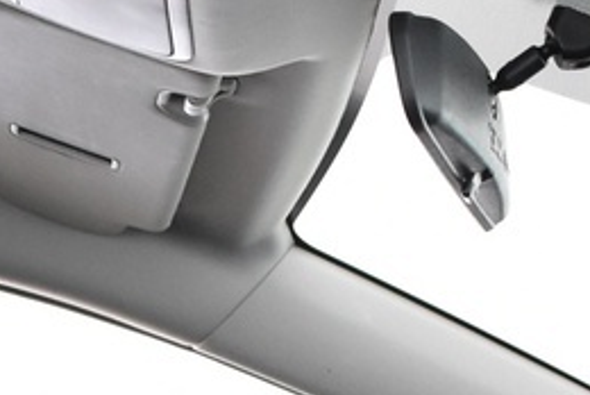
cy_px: 1008
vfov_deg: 7.5
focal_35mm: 168
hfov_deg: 12.2
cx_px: 216
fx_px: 2756
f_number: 3.5
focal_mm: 18
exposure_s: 1/13
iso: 1250
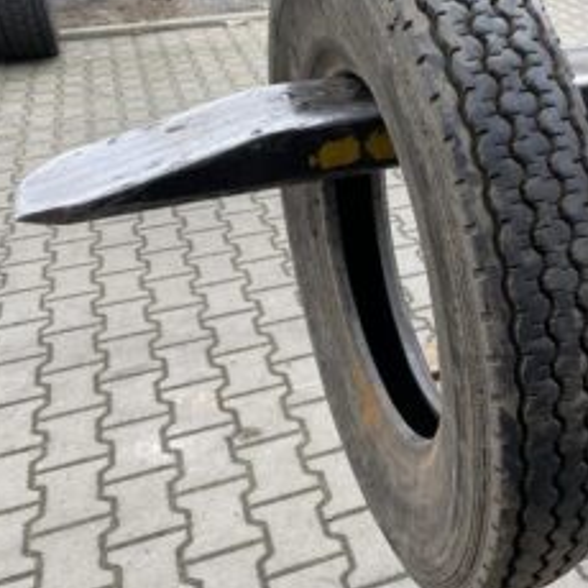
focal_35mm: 43
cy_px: 265
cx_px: 493
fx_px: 826
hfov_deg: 37.4
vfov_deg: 39.1
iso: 40
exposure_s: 1/121
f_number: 1.8
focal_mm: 4.25
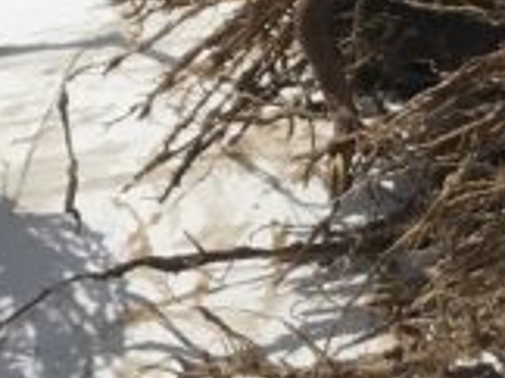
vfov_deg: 8.2
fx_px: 2578
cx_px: 1256
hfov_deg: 9.7
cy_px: -222
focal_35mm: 177
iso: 25
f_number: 1.8
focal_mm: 3.99
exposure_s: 1/8000
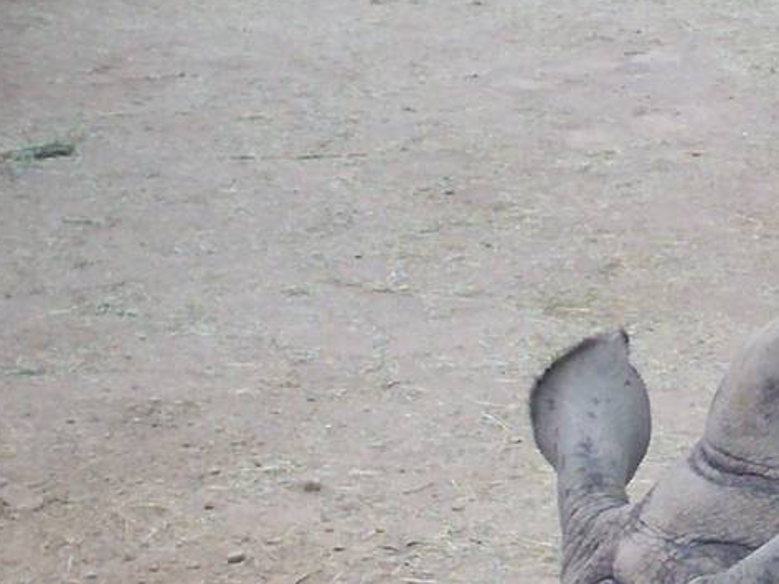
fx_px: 2745
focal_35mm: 122
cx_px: 967
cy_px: 348
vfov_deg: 12.1
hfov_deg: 15.5
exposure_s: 1/65.6
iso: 140
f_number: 4.5
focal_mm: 5.9
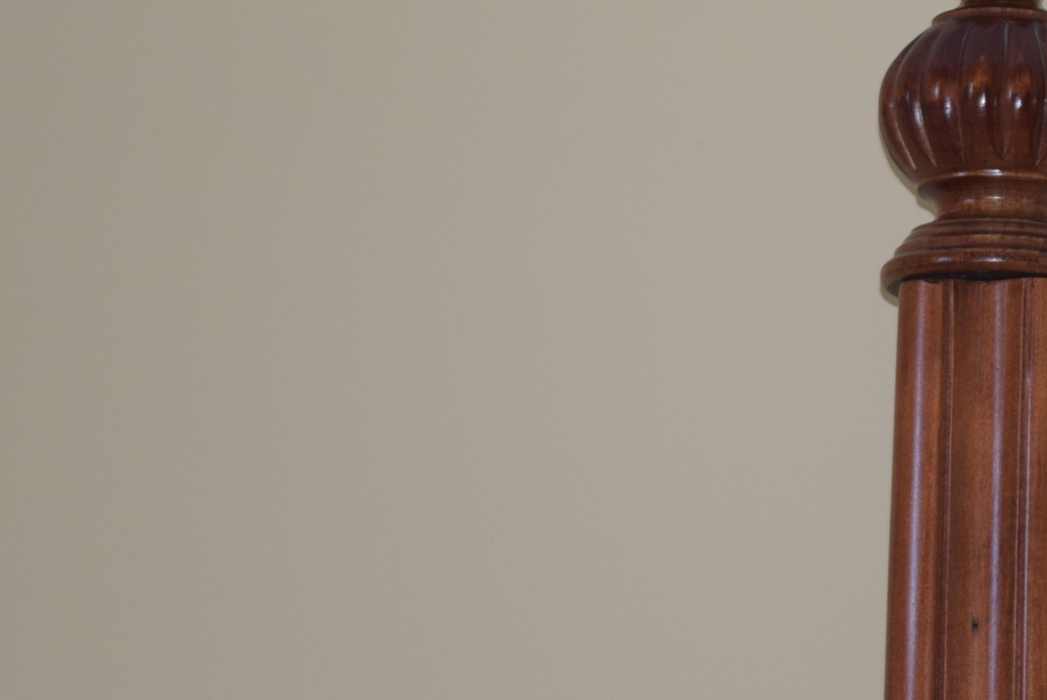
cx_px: 963
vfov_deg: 6.8
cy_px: 103
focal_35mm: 203
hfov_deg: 10.1
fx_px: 5915
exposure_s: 1/40
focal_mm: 55
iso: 400
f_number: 5.6
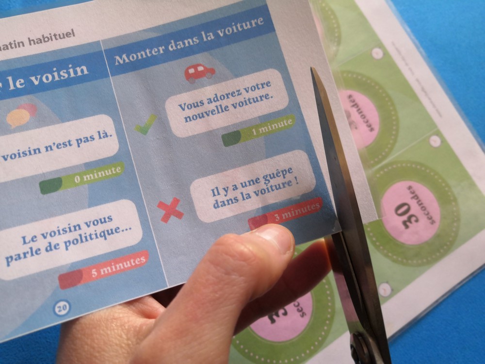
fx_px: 378
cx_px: 242
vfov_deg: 51.4
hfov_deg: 65.3
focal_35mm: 27
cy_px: 182
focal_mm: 3.95
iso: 250
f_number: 13
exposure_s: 1/36
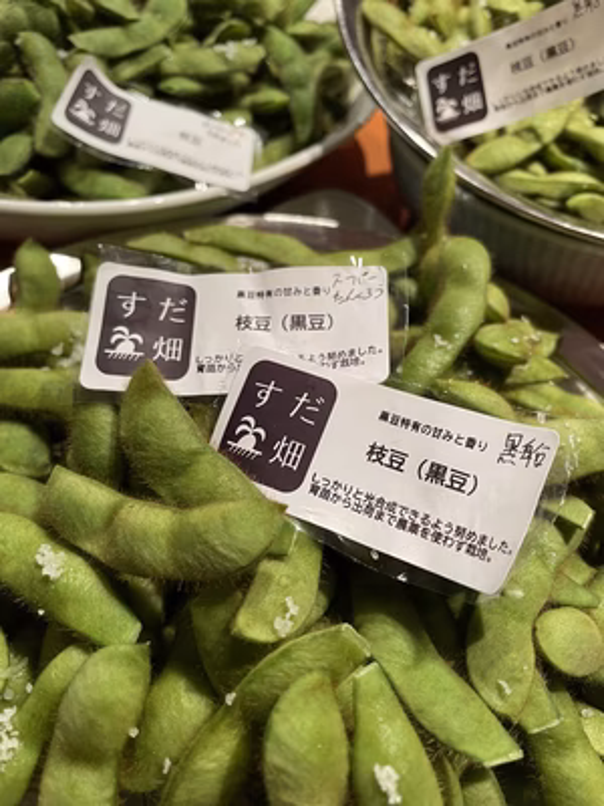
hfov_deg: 53.1
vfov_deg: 67.3
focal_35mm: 26
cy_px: 403
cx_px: 302
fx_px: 605
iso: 125
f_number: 1.6
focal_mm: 4.2
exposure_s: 1/50
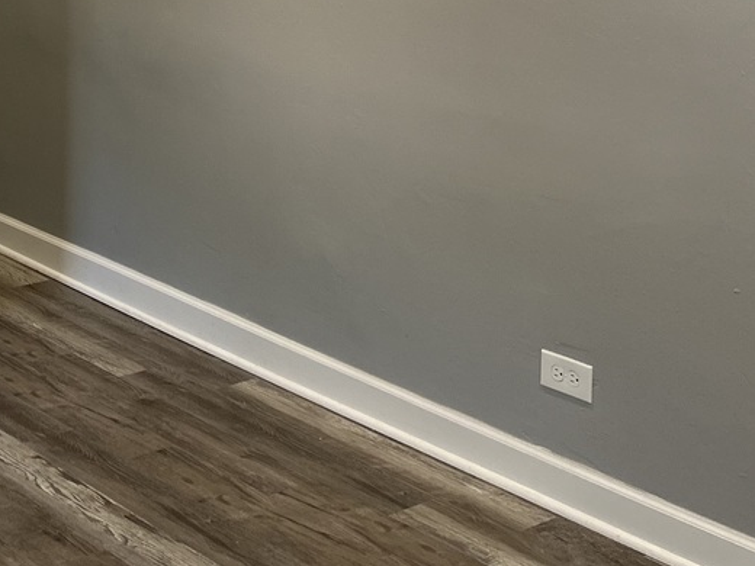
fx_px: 1570
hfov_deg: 25.6
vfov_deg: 19.1
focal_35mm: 72
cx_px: -17
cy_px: -142
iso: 100
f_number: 1.5
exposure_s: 1/120
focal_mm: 5.7
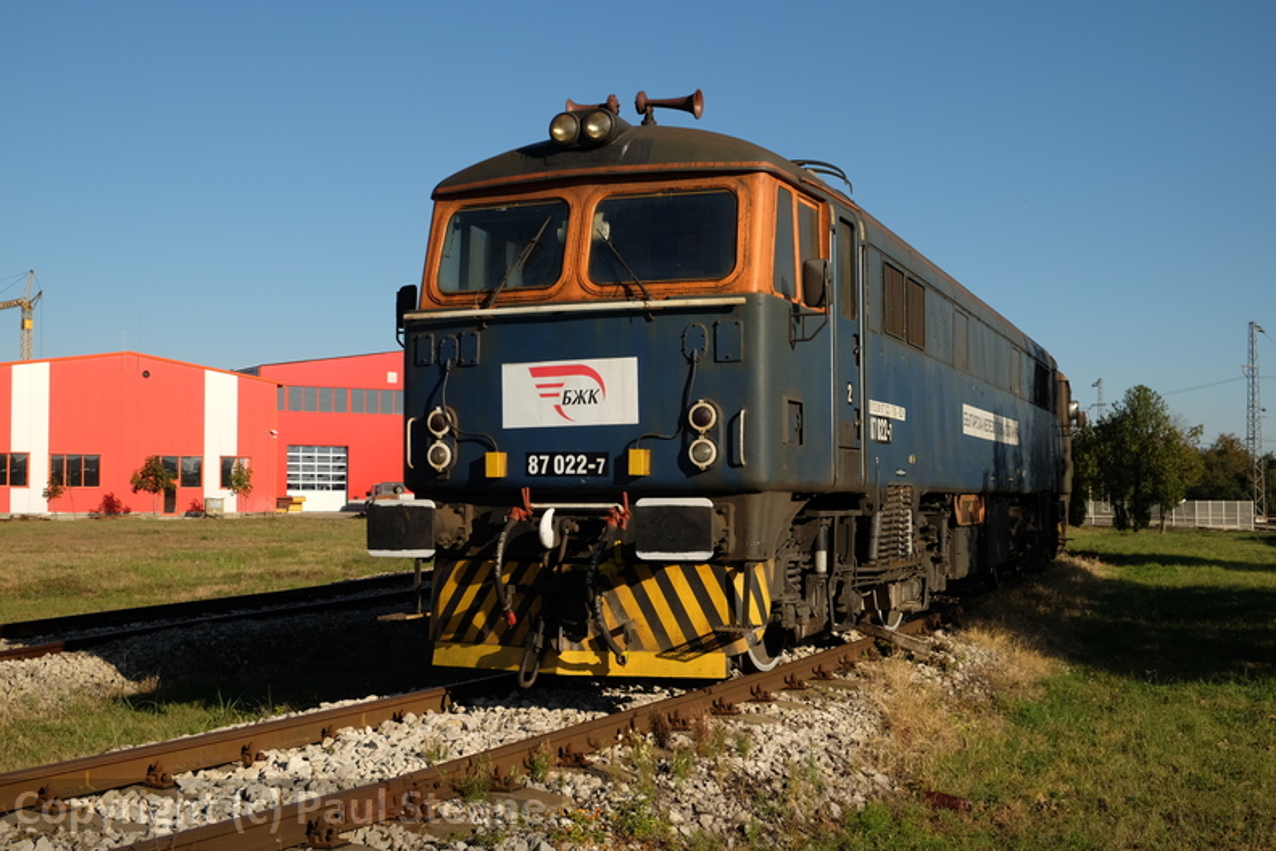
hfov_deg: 46.4
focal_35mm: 42
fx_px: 1489
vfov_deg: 31.9
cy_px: 426
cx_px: 638
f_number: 7.1
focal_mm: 27.7
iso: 200
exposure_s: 1/400
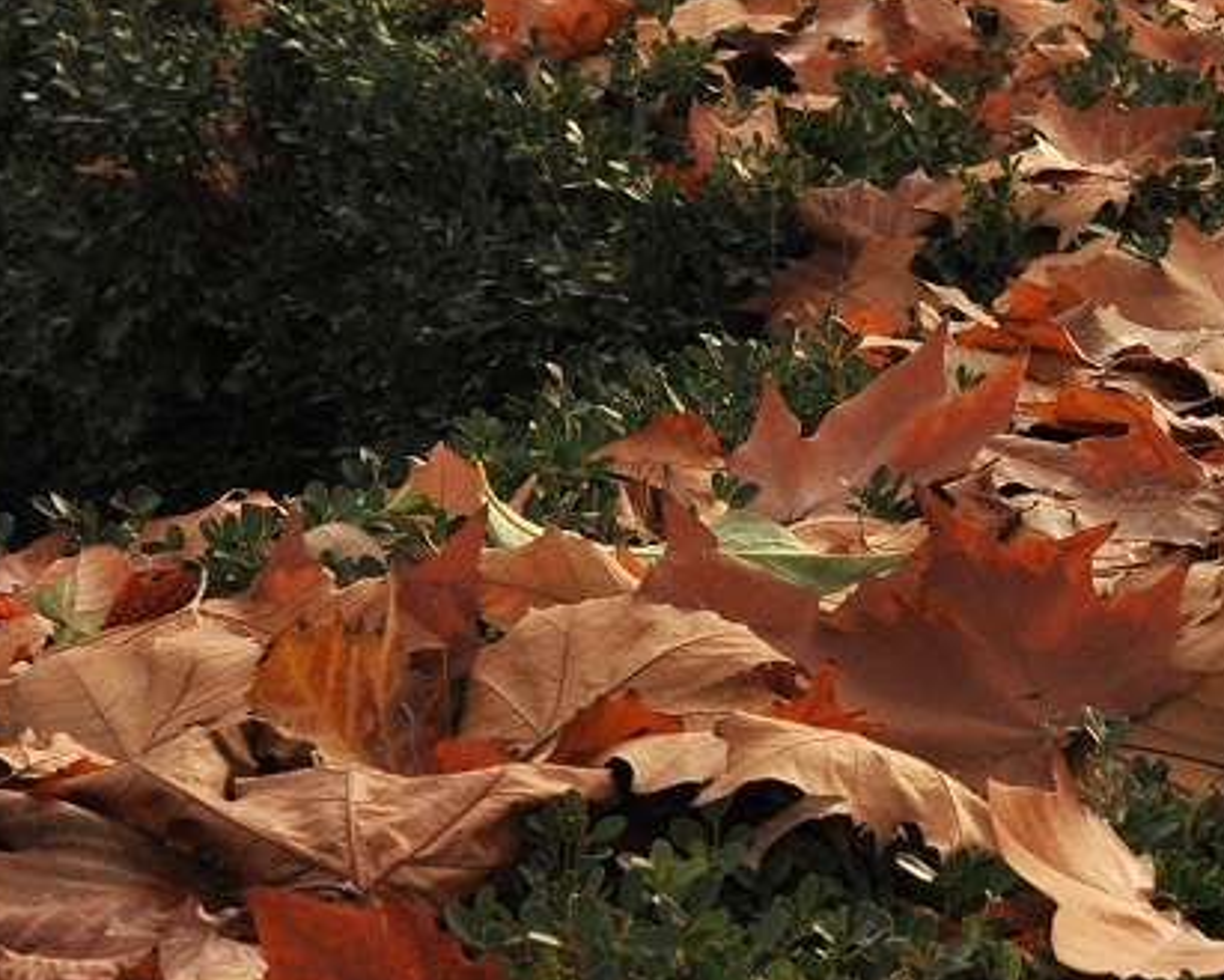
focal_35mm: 140
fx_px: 5073
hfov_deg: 13.7
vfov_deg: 11.0
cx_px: 944
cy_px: 332
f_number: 18
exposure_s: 1/200
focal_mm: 72
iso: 1250
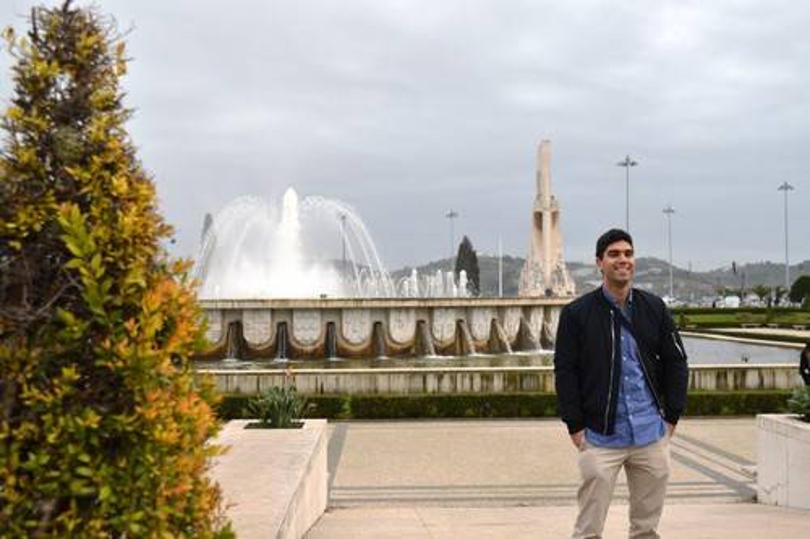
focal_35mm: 45
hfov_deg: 43.6
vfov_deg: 29.8
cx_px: 405
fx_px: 1012
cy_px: 270
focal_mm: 30
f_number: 5.6
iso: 200
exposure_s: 1/125
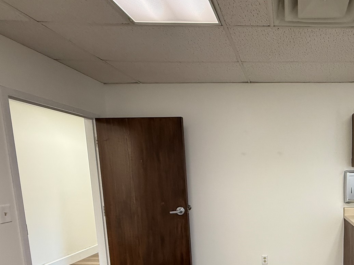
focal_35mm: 26
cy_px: 201
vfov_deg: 50.7
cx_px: 295
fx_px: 266
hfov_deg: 60.4
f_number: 2.2
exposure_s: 1/120
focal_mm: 2.22
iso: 320
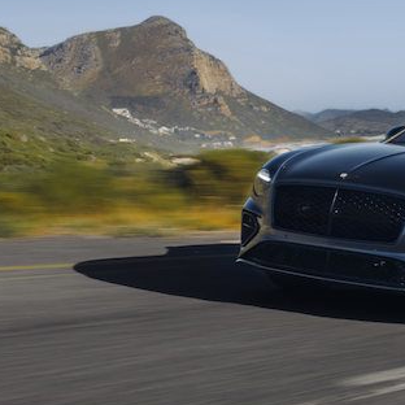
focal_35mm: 101
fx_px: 1337
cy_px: 186
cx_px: 470
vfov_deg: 17.2
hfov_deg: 16.6
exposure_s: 1/25
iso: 50
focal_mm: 29
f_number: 13
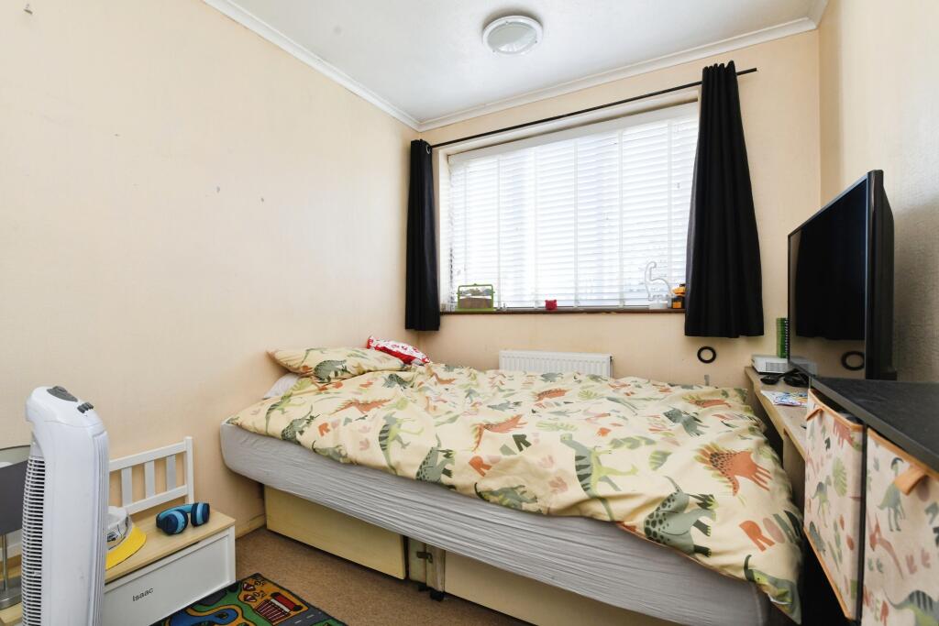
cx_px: 470
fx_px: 417
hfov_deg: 96.7
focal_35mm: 16
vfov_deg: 73.8
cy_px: 313
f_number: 9
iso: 800
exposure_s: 1/60
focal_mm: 16
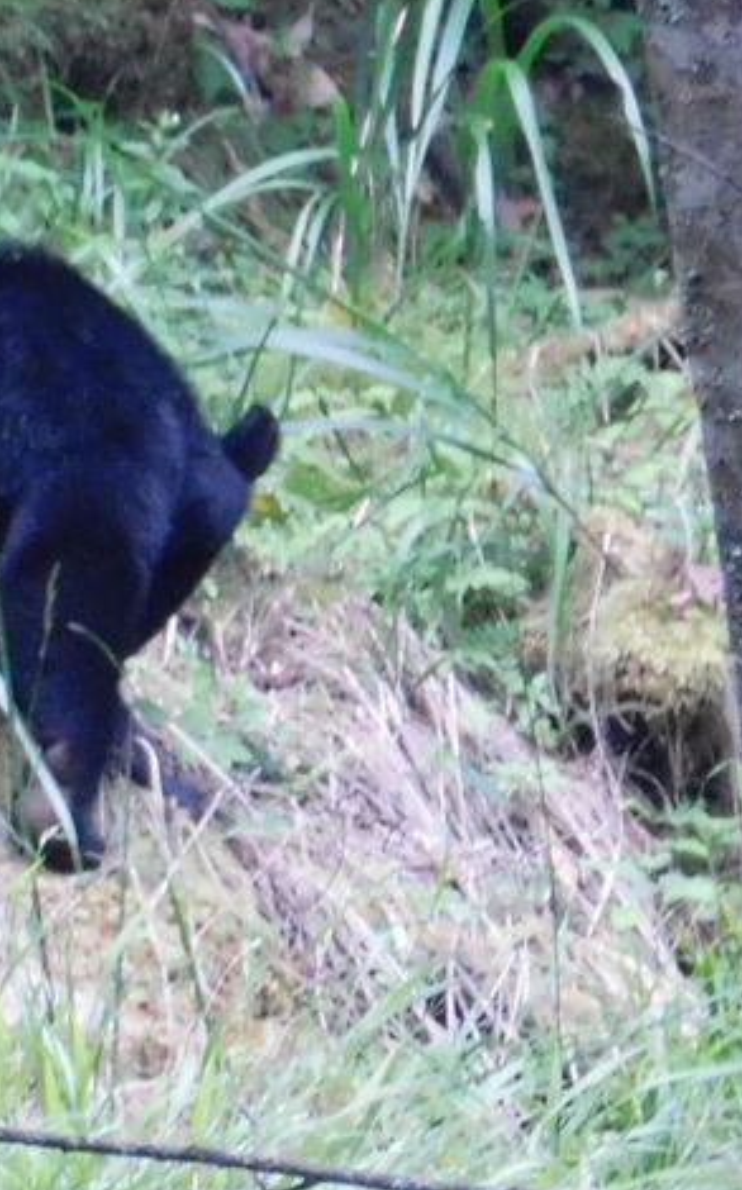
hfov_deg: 2.5
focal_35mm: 531
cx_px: -99
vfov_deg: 4.0
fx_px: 17212
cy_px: 701
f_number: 5.7
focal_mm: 52.2
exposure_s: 1/40
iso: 800
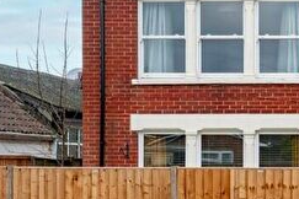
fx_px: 789
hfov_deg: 19.6
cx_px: 400
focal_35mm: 95
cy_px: 98
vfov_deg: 14.4
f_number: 6.3
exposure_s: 1/50
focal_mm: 33
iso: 64
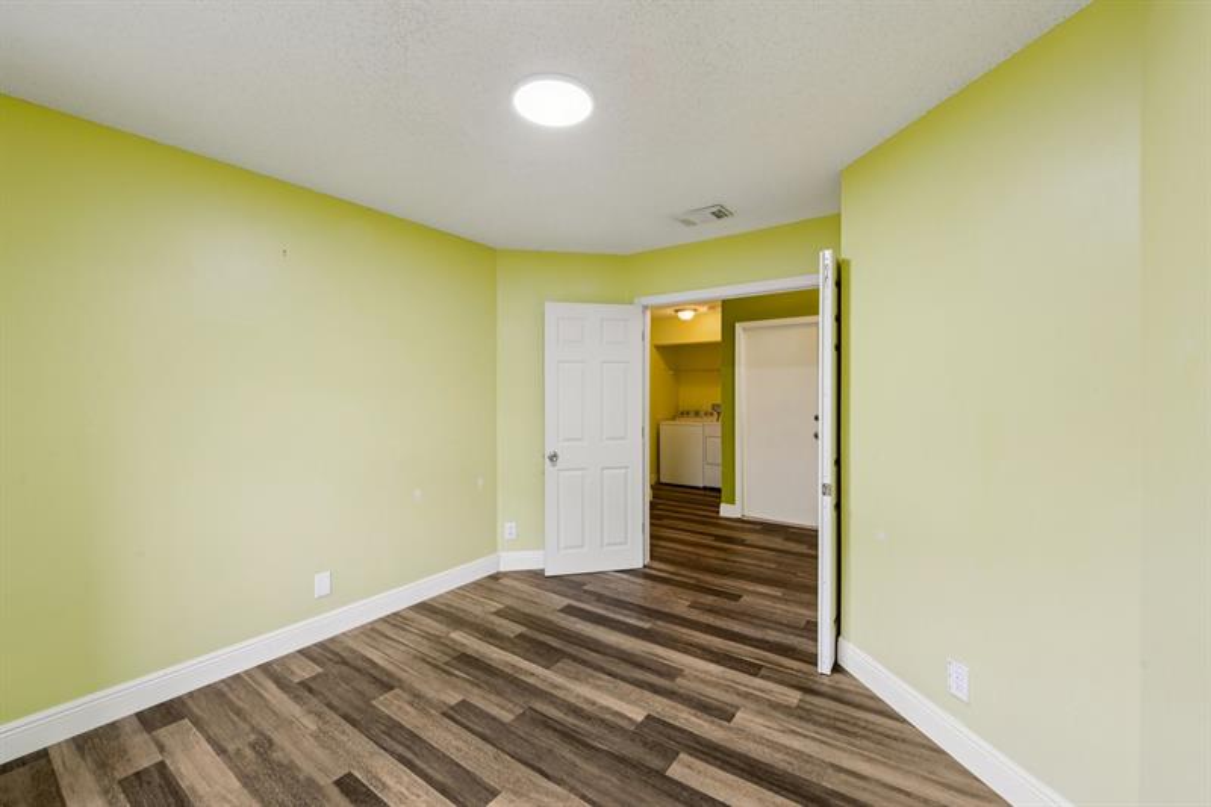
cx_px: 606
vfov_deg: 81.2
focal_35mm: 14
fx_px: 471
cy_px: 404
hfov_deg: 104.3
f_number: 9
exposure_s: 1/8
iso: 200
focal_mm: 14
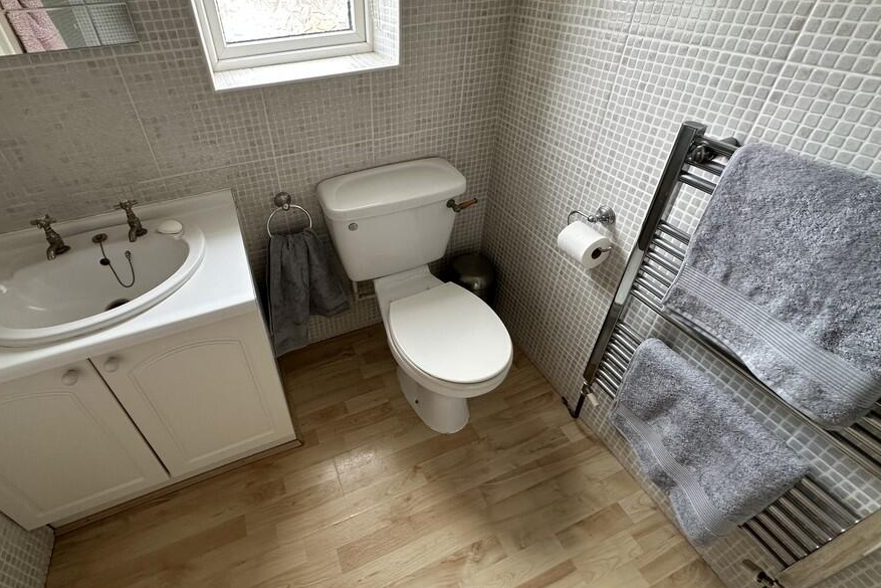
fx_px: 416
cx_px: 375
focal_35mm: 17
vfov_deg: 70.0
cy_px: 248
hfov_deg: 92.6
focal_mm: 2.22
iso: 200
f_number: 2.2
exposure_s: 1/99
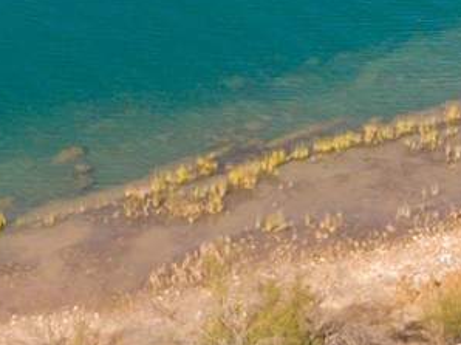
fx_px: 2196
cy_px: -456
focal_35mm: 165
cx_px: 248
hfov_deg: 12.0
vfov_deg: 8.3
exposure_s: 1/640
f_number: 2.8
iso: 100
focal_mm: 4.5
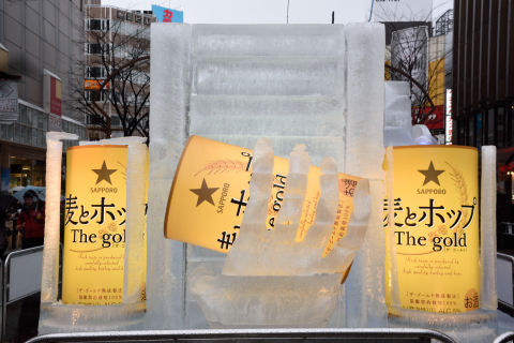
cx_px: 257
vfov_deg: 28.1
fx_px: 685
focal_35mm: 48
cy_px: 172
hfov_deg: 41.1
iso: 400
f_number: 11
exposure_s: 1/30
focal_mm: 48
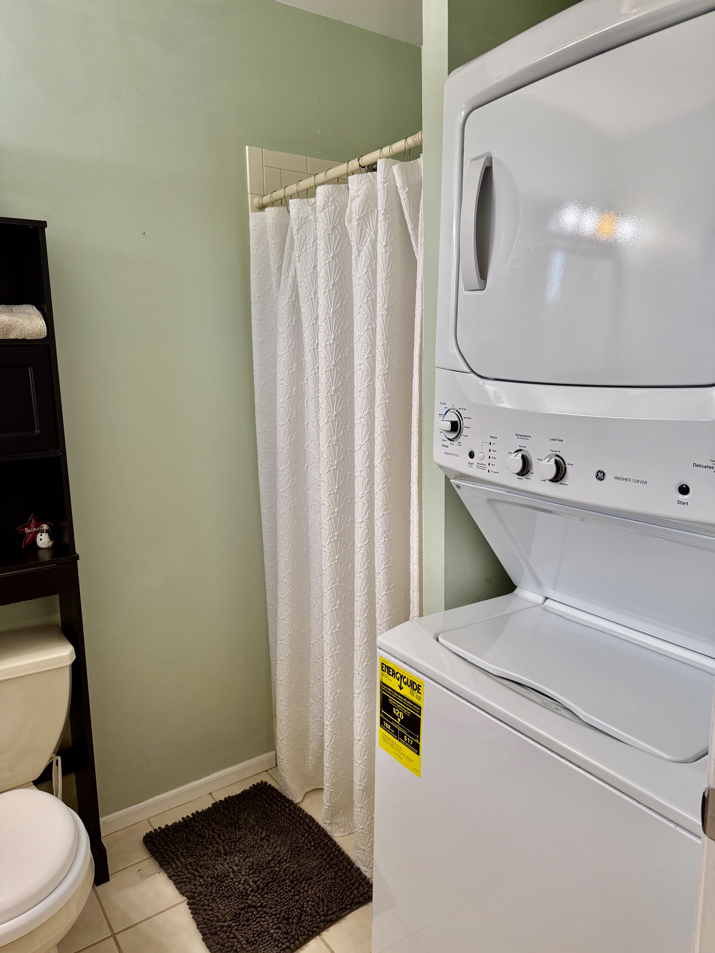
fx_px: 661
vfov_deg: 71.6
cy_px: 476
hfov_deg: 56.8
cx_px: 358
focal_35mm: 24
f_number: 1.78
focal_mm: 6.76
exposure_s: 1/60
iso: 160
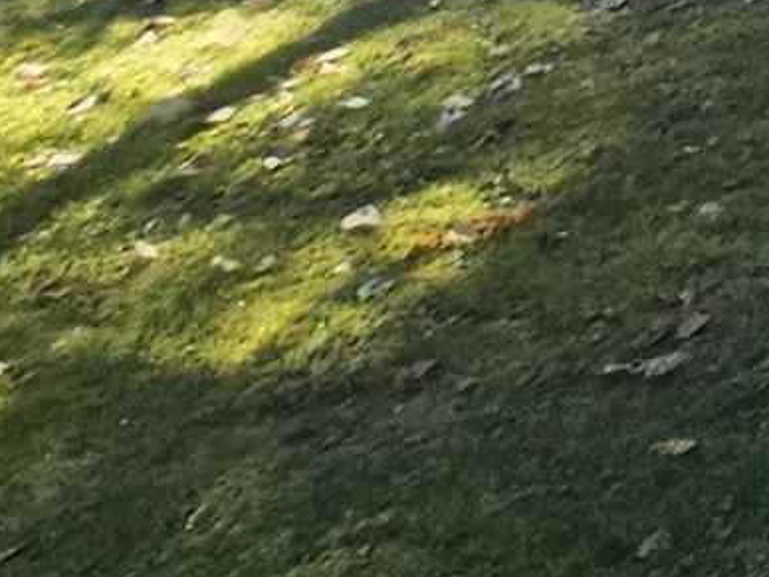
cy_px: -1164
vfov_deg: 10.3
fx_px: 2288
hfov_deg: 11.2
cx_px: 2339
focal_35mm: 103
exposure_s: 1/298
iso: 64
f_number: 2.2
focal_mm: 2.2
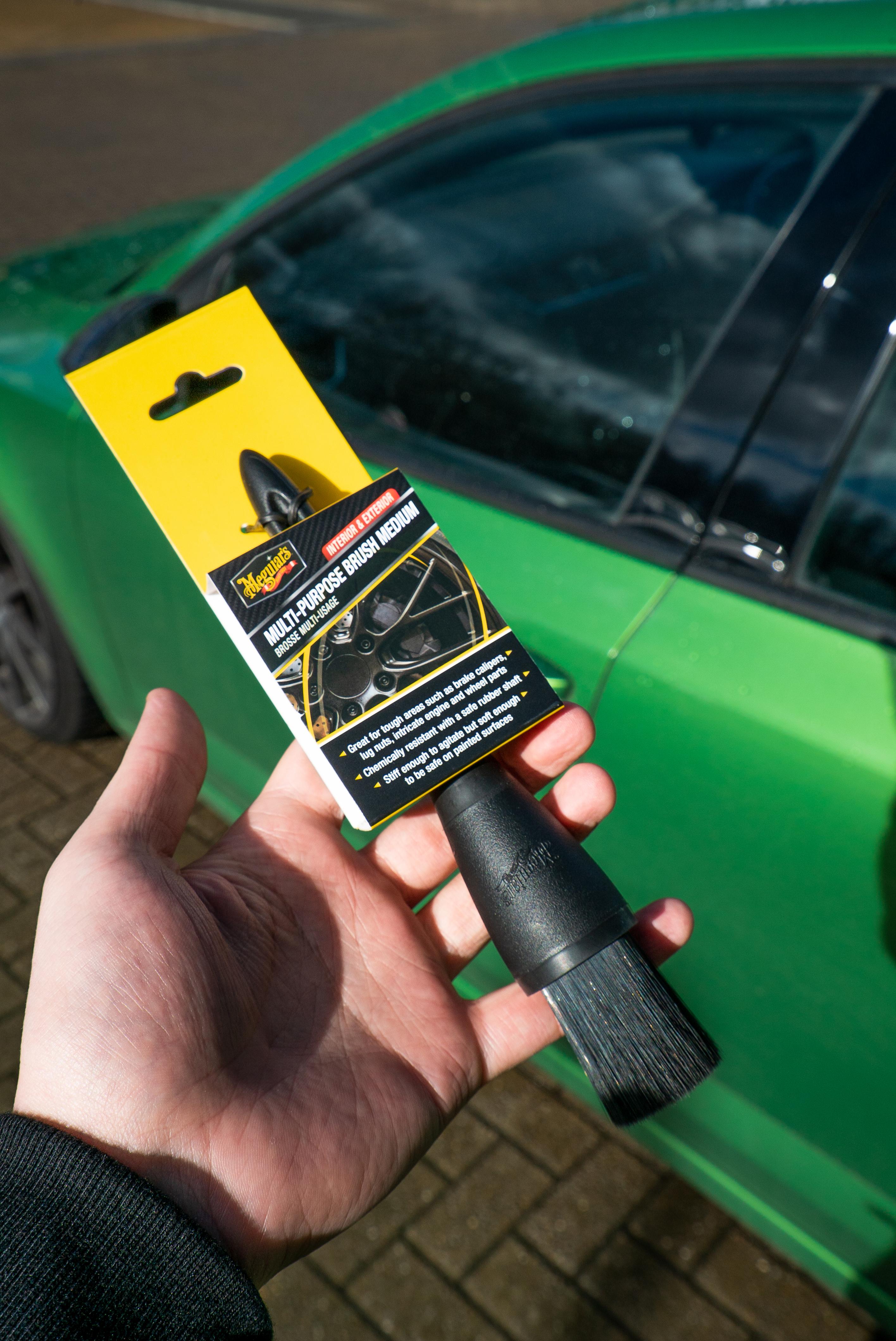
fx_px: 1305
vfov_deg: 54.4
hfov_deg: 37.9
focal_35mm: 35
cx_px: 448
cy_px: 670
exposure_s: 1/1000
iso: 400
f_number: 11
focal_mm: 35
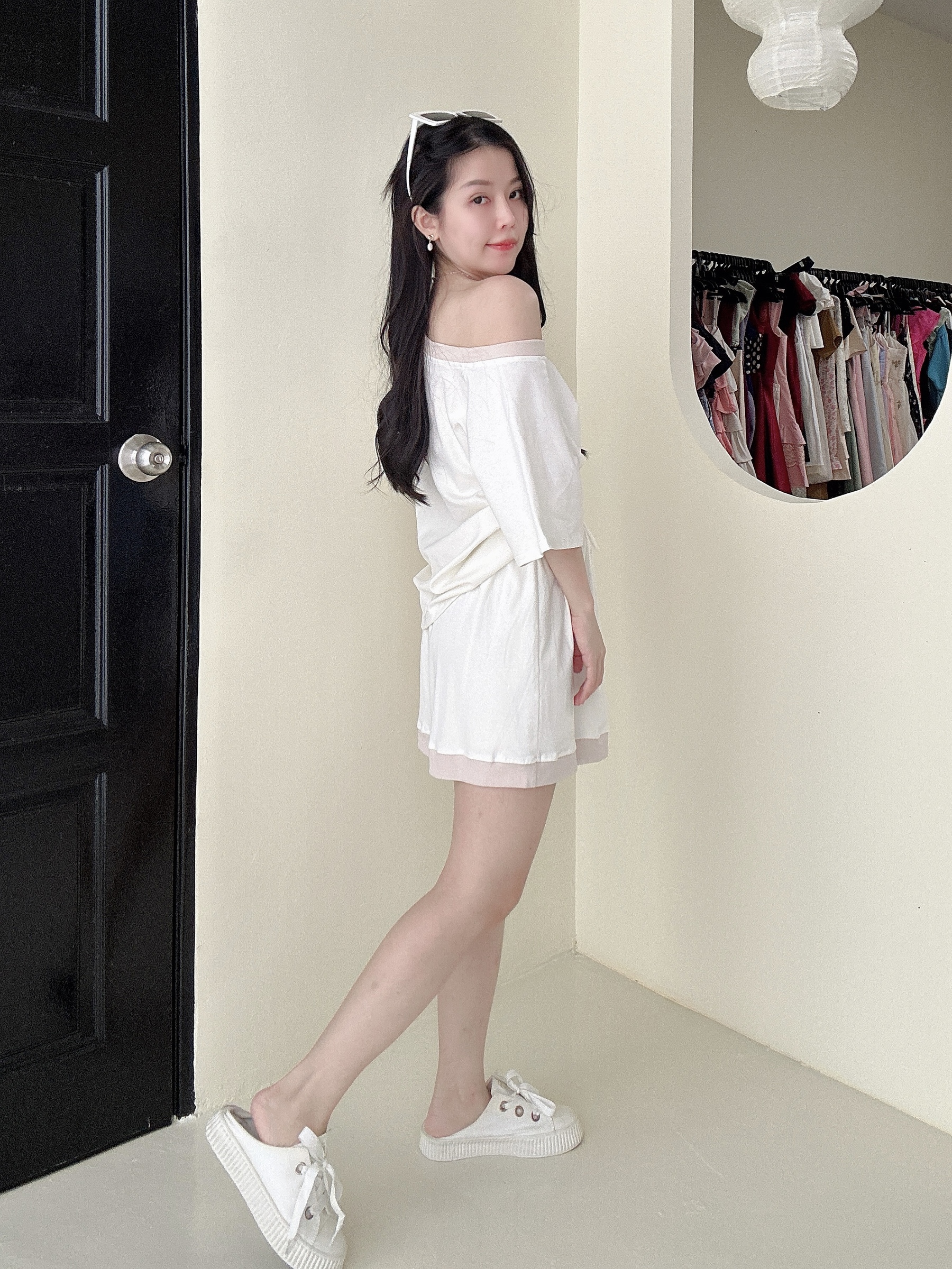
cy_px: 634
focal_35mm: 23
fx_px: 843
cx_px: 476
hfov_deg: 58.9
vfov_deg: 73.9
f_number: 1.9
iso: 80
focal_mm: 2.69
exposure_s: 1/74
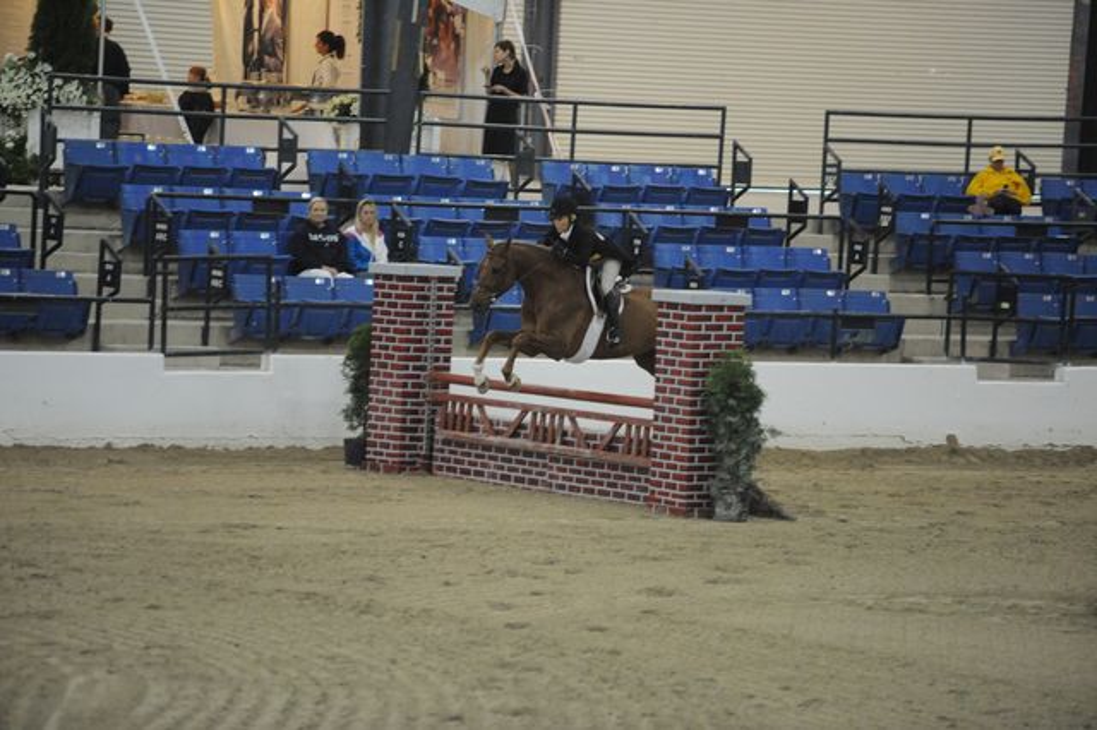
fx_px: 6091
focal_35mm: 200
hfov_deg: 10.3
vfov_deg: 6.9
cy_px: 365
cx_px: 548
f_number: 2.8
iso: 6400
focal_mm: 200
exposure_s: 1/400
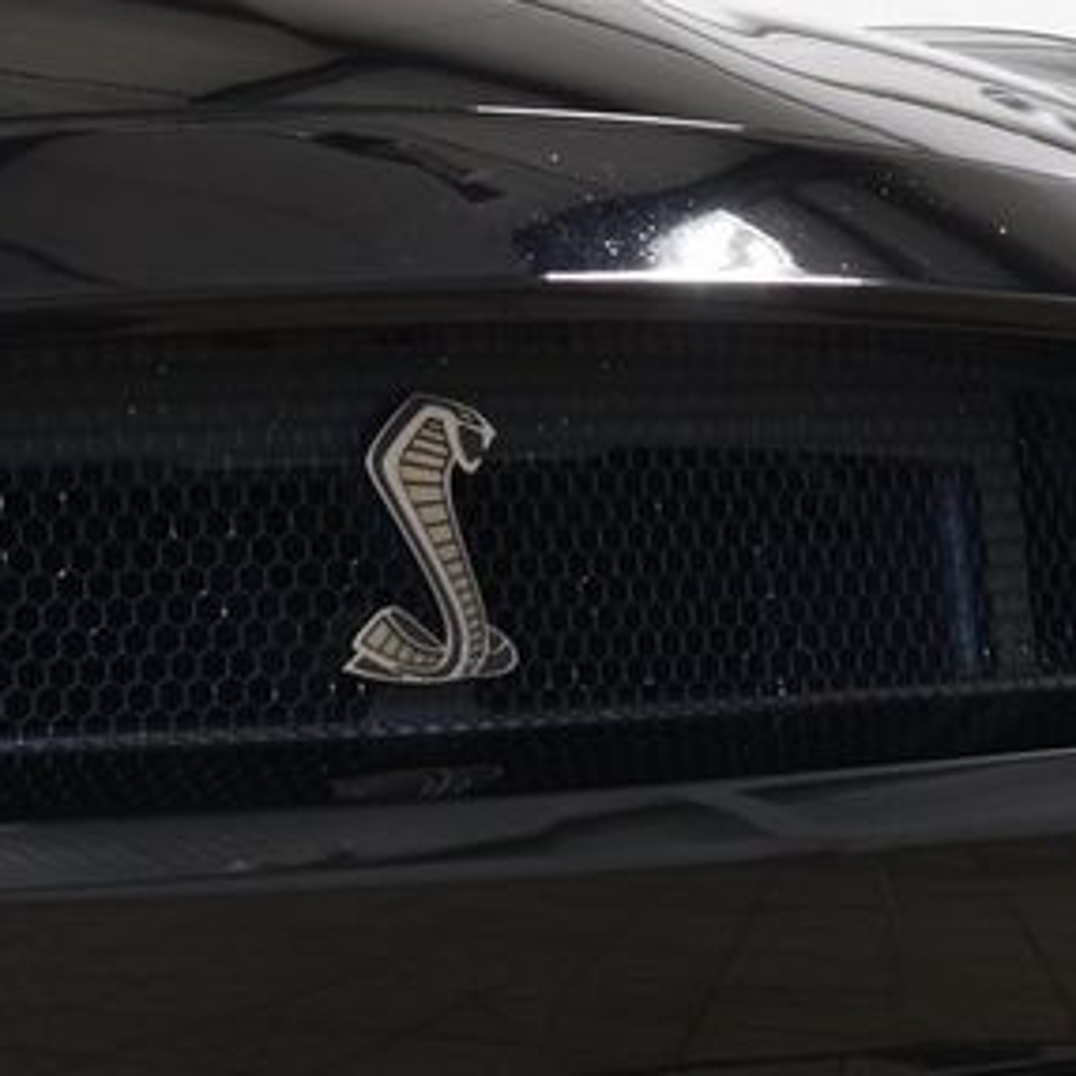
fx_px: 5627
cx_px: 448
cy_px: 495
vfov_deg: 10.9
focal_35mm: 160
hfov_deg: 10.9
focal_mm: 56
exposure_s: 1/30
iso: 1600
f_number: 7.1
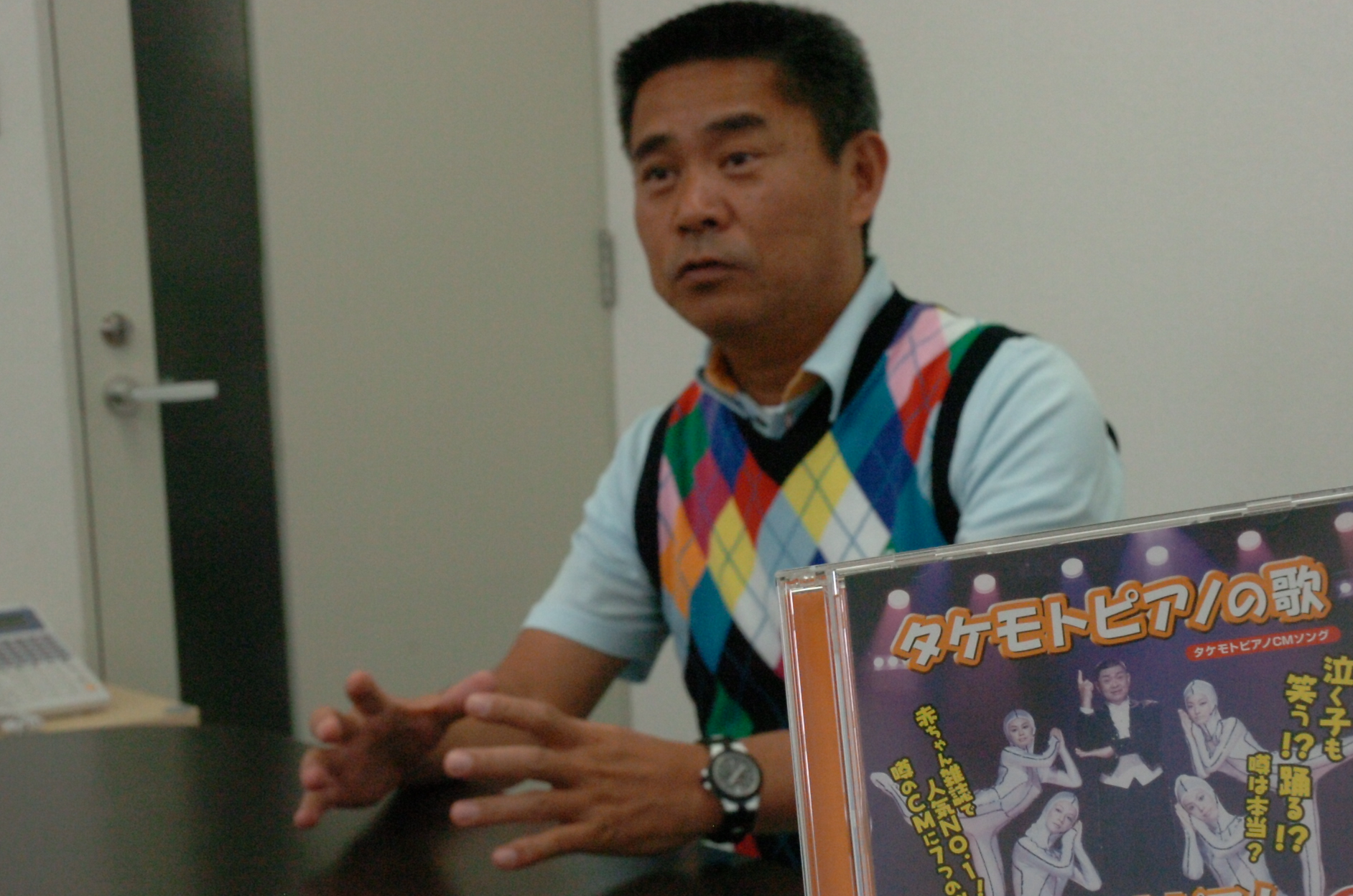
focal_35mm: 69
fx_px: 2575
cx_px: 689
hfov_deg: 29.4
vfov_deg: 19.7
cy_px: 533
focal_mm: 35
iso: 1250
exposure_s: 1/80
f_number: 13
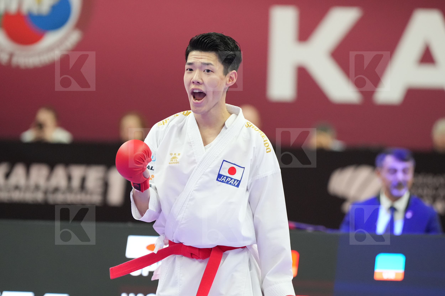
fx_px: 3708
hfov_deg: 6.9
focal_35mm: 300
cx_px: 222
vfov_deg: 4.6
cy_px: 148
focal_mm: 200
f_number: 2.8
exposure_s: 1/1000
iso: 3200
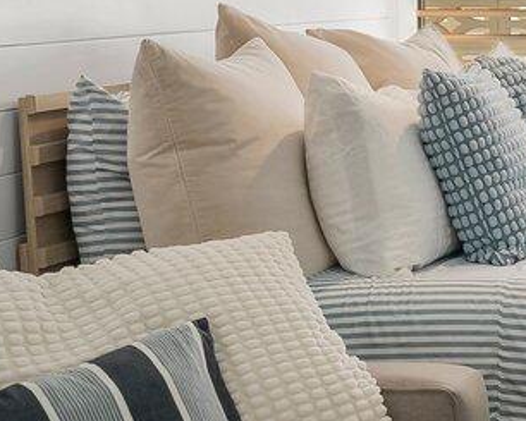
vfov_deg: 13.3
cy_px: 0
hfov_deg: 14.5
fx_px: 1779
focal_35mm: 114
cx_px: 985
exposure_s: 1/10
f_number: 8
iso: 400
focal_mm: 18.2
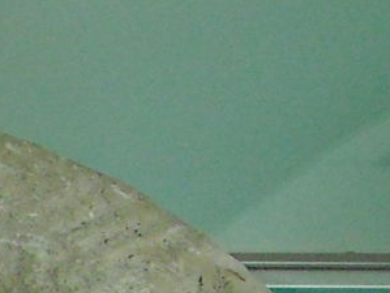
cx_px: -350
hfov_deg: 9.9
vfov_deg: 7.6
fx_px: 2109
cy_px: 637
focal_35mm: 187
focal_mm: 5.7
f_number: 2.8
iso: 400
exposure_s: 1/135
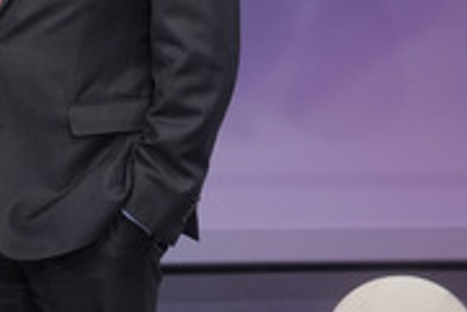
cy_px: -3
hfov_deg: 17.3
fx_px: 1454
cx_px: -104
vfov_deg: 12.1
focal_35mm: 112
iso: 640
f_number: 2.2
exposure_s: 1/250
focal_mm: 30
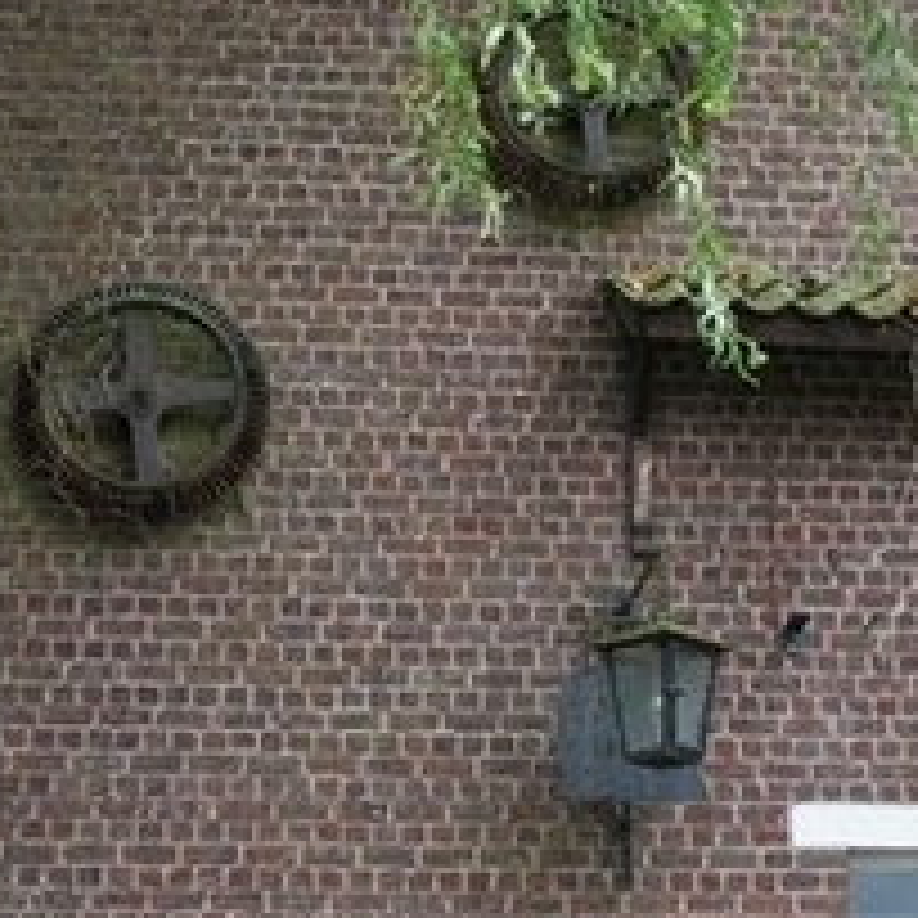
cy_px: 536
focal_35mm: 83
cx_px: 594
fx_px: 2490
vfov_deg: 20.9
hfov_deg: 20.8
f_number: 2.9
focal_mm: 5.7
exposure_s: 1/125
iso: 188
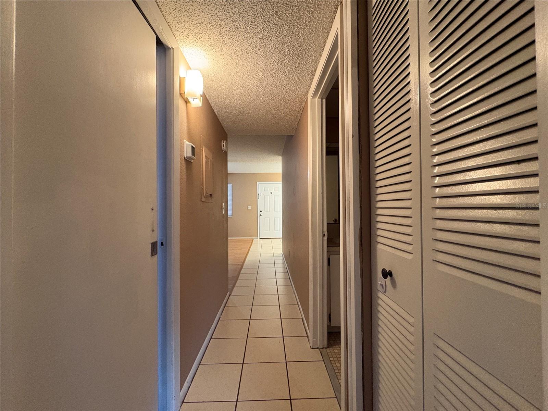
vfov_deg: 85.7
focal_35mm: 14
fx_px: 222
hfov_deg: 102.1
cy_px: 206
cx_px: 274
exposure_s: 1/60
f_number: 2.2
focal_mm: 2.22
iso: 640
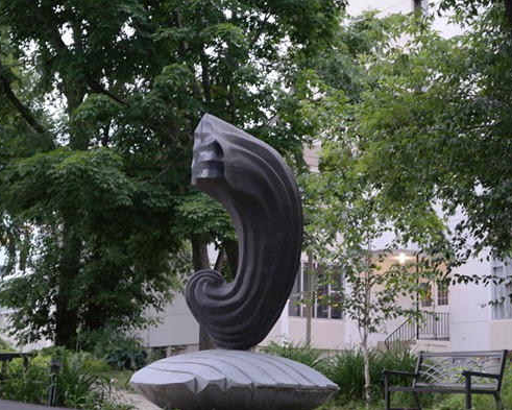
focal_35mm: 79
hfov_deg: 24.1
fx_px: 1197
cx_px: 247
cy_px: 207
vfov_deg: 19.4
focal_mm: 45
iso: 3200
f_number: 5
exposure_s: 1/50
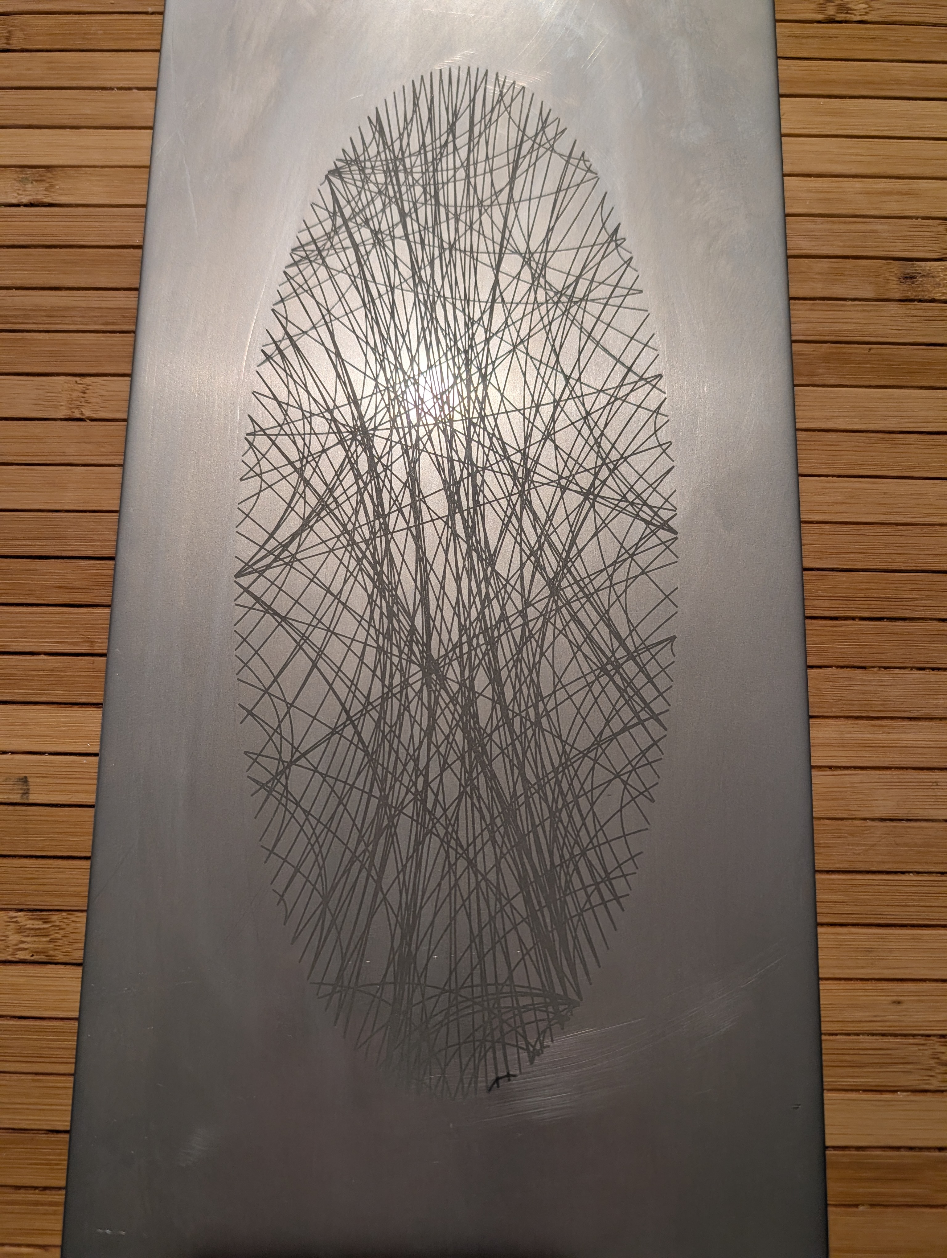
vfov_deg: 71.5
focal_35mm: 24
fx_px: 873
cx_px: 474
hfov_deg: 56.9
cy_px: 629
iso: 35
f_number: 1.68
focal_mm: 6.9
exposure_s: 1/50
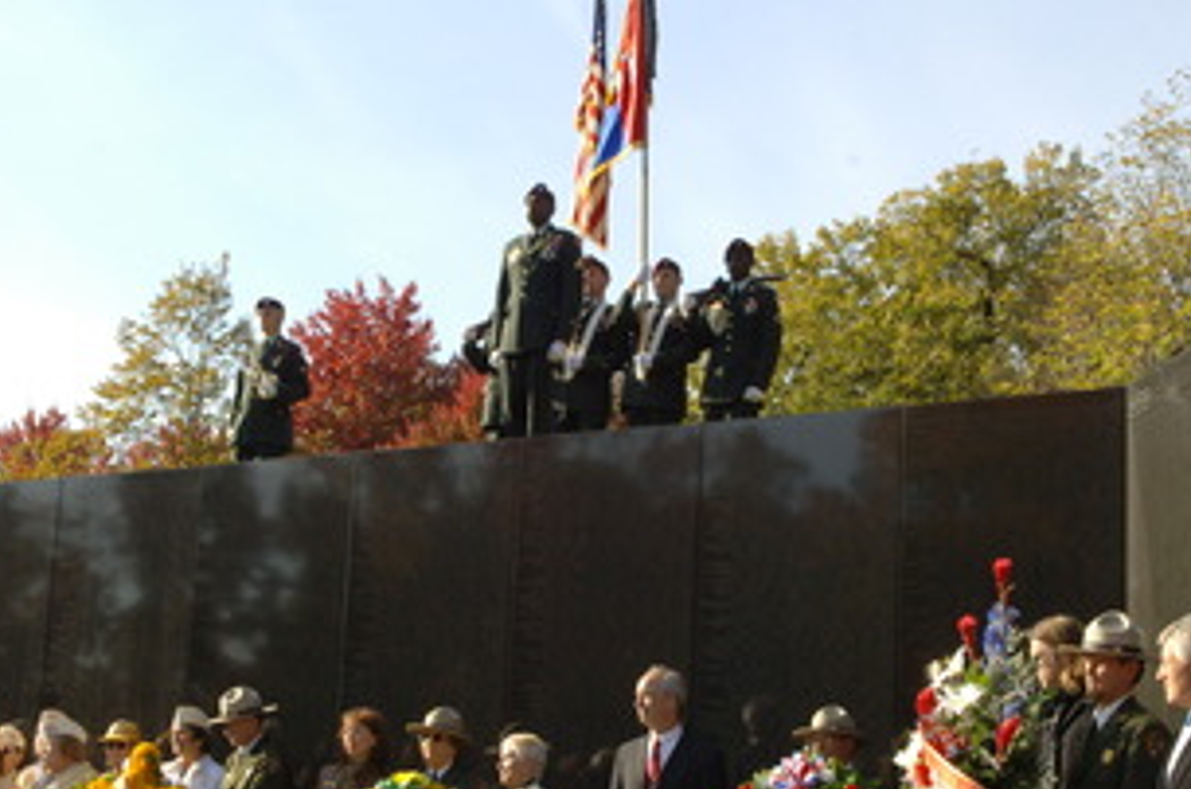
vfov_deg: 21.1
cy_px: 523
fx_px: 2113
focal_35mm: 64
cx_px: 551
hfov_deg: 31.5
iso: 400
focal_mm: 26
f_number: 13
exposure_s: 1/160
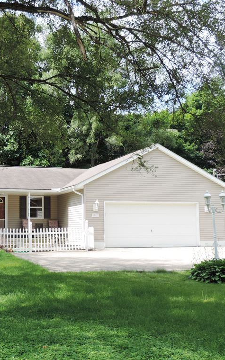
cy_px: 179
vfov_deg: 40.3
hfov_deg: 25.3
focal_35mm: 50
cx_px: 37
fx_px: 491
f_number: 3.3
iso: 80
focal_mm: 6.2
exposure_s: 1/320
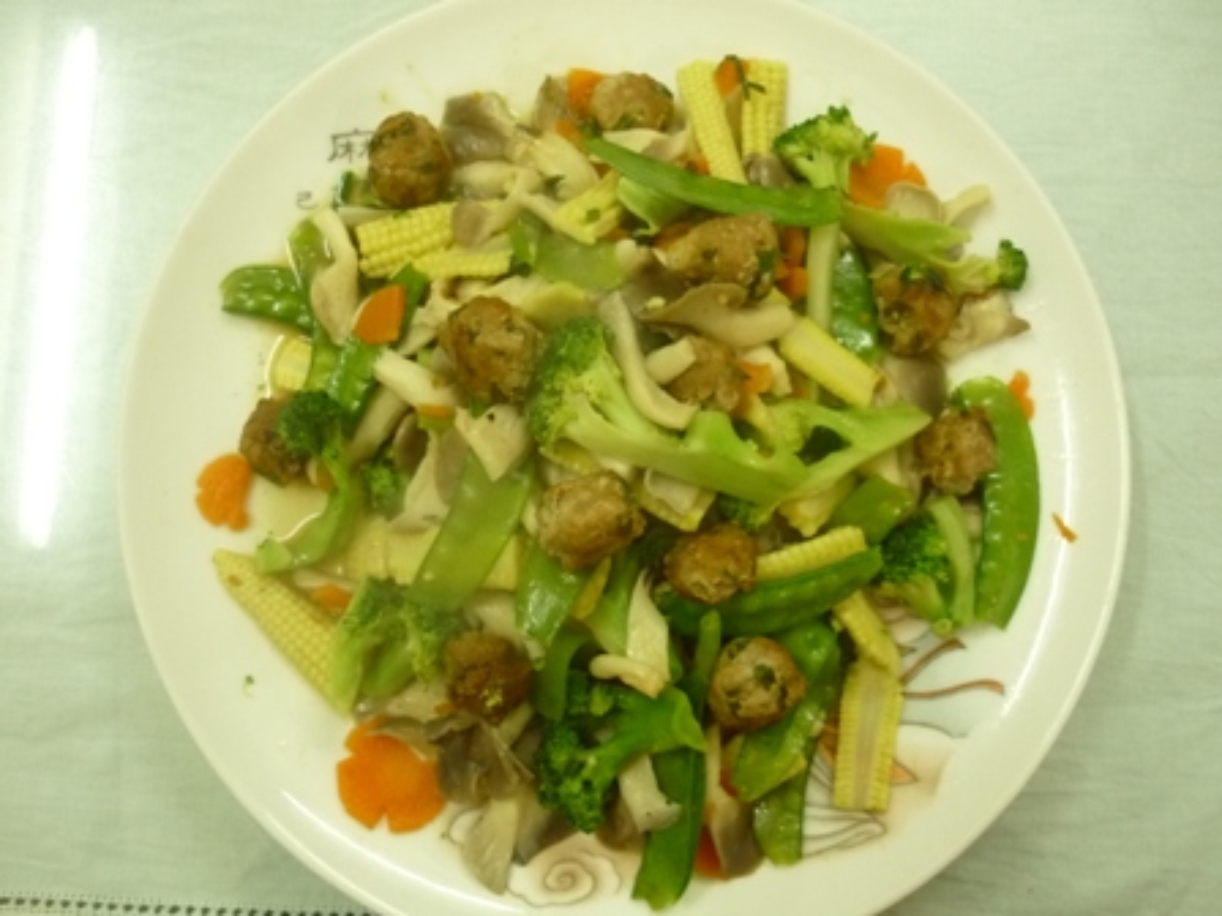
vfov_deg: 42.9
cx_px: 611
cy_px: 458
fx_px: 1165
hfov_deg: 55.4
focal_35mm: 33
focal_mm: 5.5
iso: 400
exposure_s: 1/15
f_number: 2.8
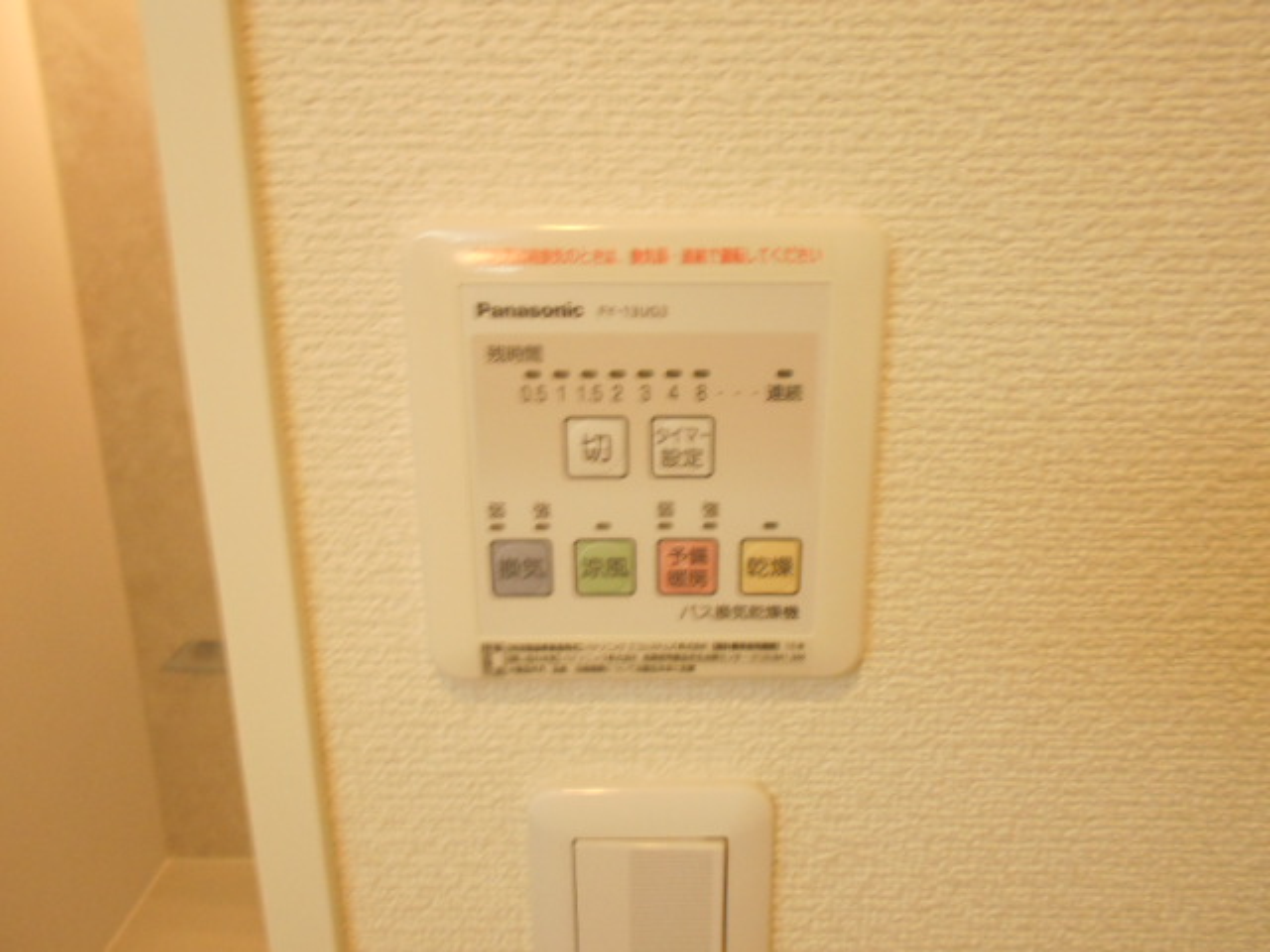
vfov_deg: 53.1
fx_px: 954
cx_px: 635
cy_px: 476
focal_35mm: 26
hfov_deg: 67.3
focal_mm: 4.6
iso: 360
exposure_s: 1/30
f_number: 3.2
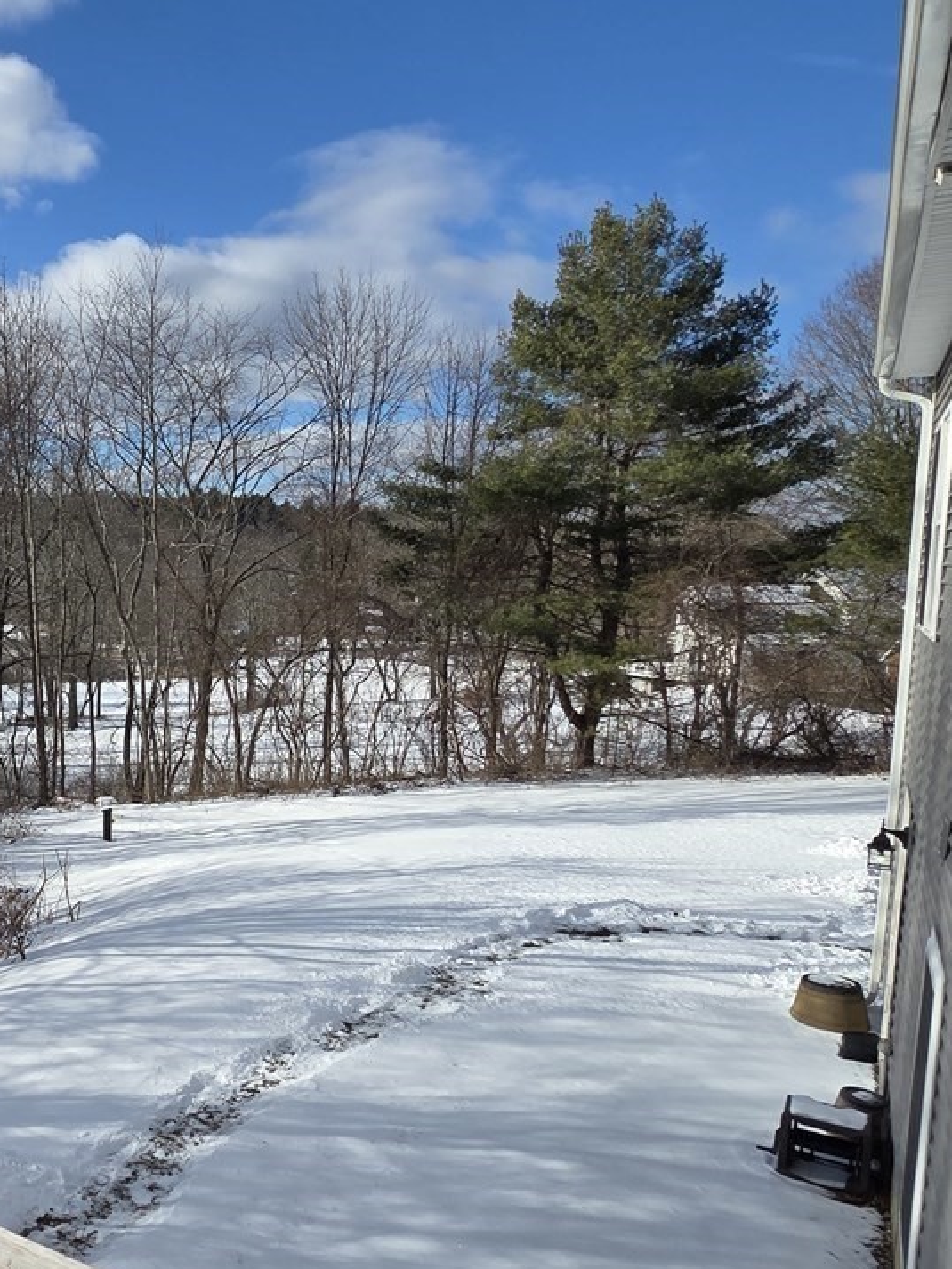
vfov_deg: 63.2
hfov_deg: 41.7
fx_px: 1026
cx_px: -44
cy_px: 710
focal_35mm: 28
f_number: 2.2
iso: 50
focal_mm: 2.2
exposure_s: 1/2805
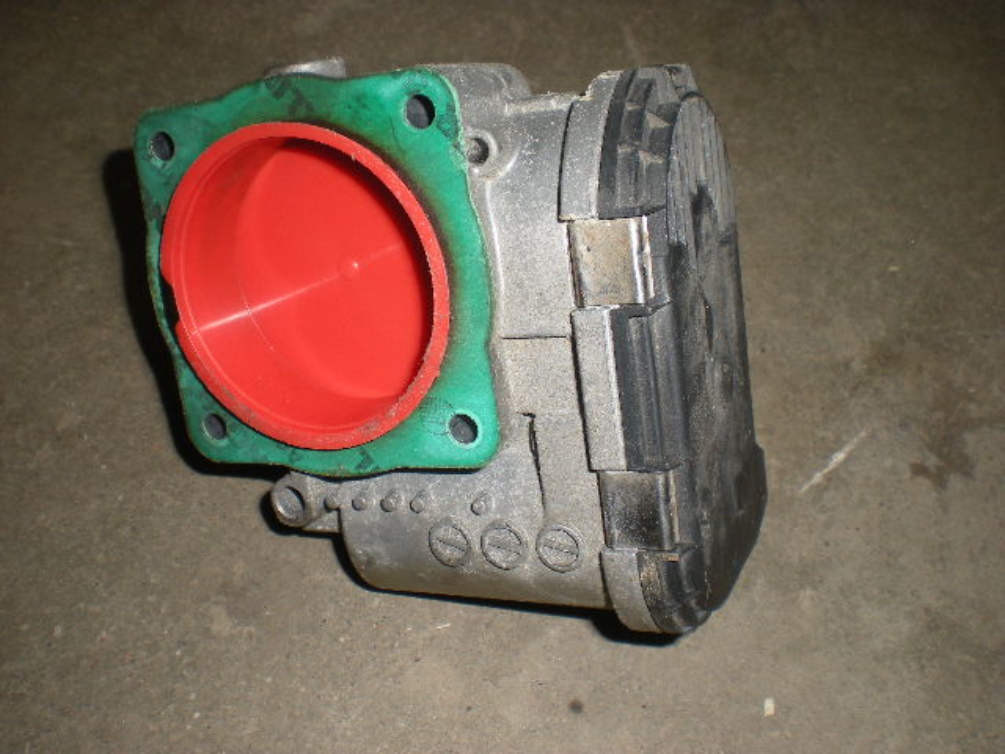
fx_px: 1103
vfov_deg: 37.7
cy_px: 377
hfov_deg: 49.0
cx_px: 502
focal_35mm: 38
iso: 64
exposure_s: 1/60
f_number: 4.6
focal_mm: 6.3
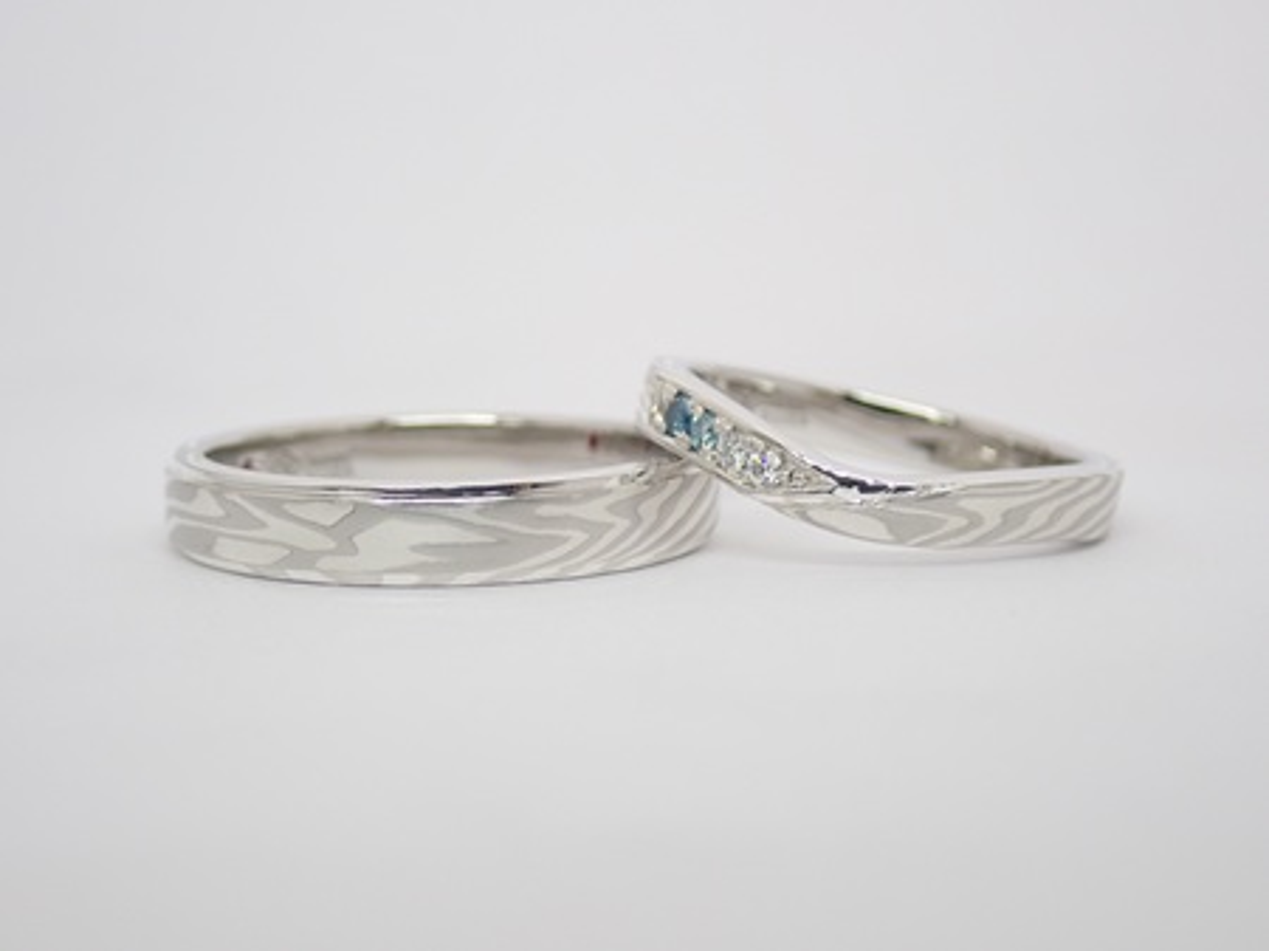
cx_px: 634
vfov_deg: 19.1
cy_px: 476
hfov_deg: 25.3
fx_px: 2821
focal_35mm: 77
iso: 200
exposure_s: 1/125
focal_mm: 13.65
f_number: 4.1
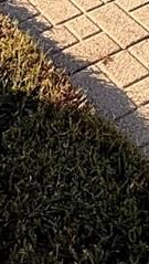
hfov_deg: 11.8
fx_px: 714
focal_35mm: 102
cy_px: -276
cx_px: 152
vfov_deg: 16.0
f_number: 2.2
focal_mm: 2.22
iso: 50
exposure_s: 1/1145
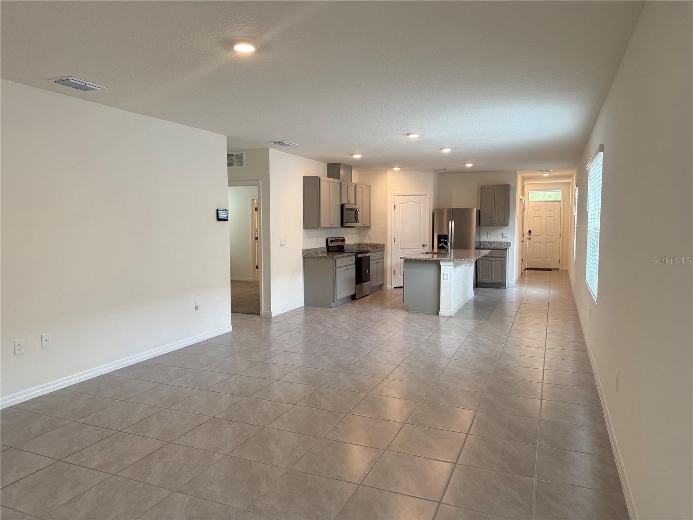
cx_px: 346
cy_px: 260
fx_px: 480
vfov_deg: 56.8
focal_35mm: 24
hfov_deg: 71.6
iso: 160
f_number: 1.78
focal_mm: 6.76
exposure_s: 1/120
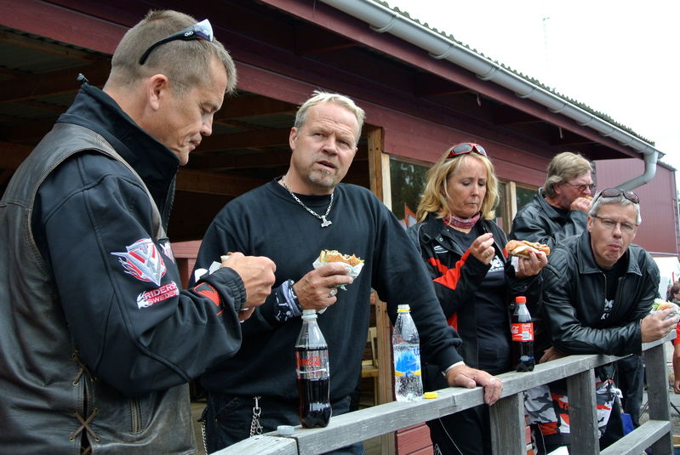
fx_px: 832
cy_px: 228
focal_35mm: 44
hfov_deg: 44.4
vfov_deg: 30.6
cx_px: 340
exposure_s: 1/200
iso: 100
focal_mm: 16.3
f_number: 4.2
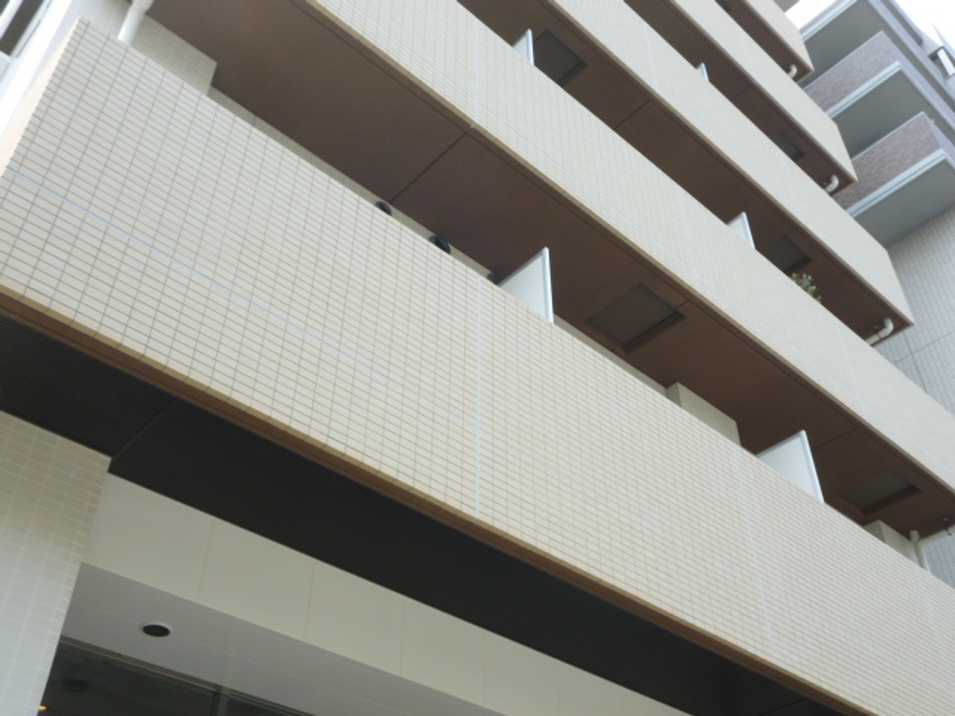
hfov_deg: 51.4
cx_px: 478
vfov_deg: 39.7
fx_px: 993
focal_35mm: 36
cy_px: 358
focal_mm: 6.4
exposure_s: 1/200
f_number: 3.5
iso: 100
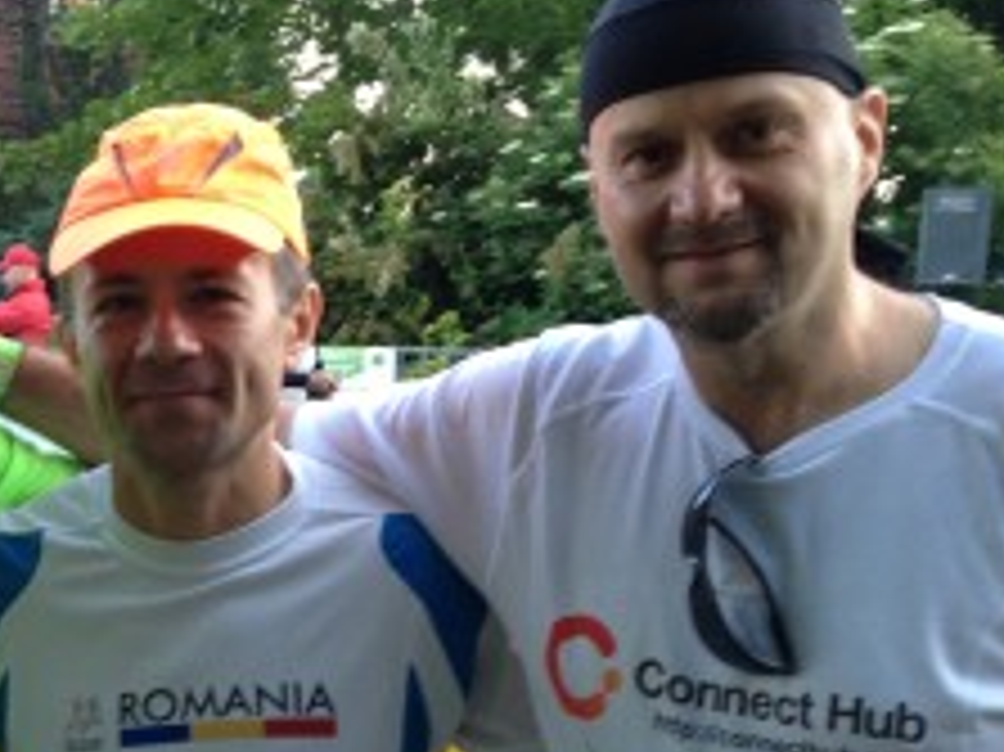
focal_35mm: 102
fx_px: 2957
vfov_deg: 14.2
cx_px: 0
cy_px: 820
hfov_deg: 18.8
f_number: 2.4
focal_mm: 4.28
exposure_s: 1/40
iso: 50
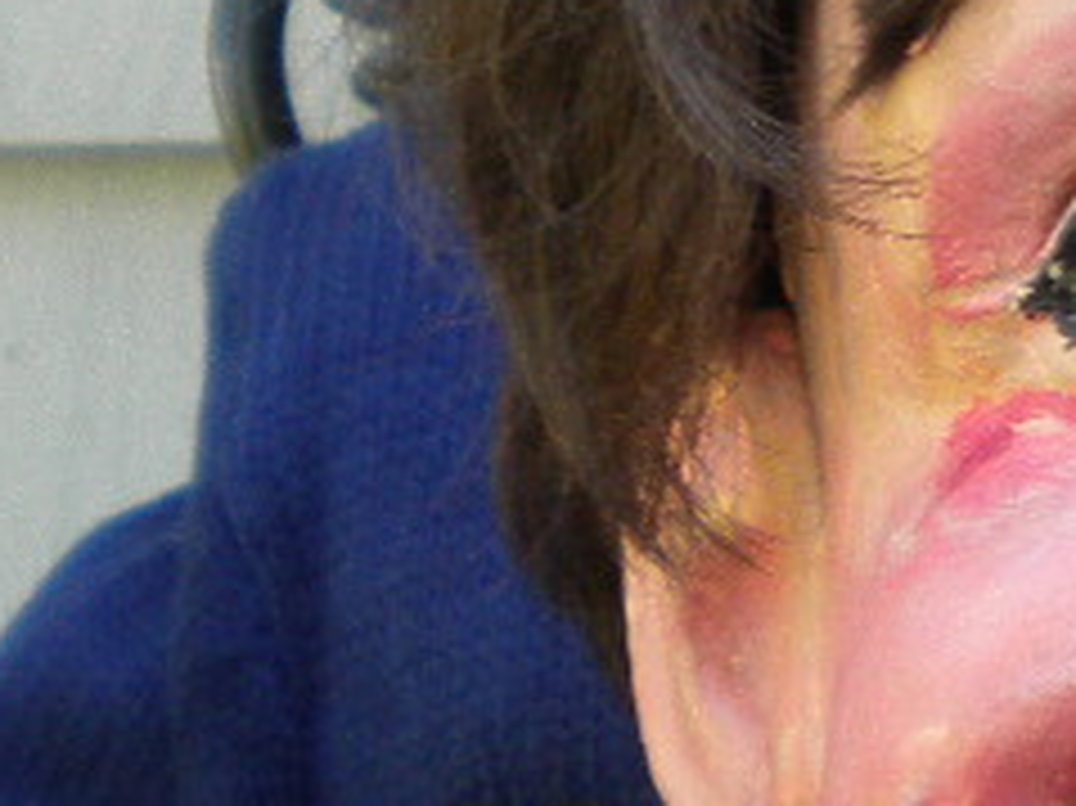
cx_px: 1391
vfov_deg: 9.9
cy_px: 410
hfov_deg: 12.8
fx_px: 4660
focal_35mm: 150
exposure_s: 1/57
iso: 164
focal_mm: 6.3
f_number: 3.1
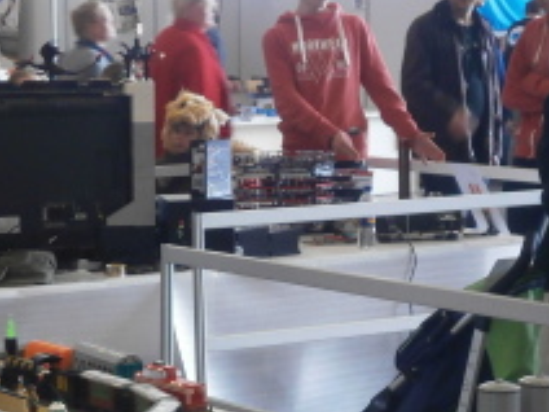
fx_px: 1887
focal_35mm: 119
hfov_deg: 16.4
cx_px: 101
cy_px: 518
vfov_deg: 12.1
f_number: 3.4
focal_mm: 8.3
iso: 200
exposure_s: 1/30
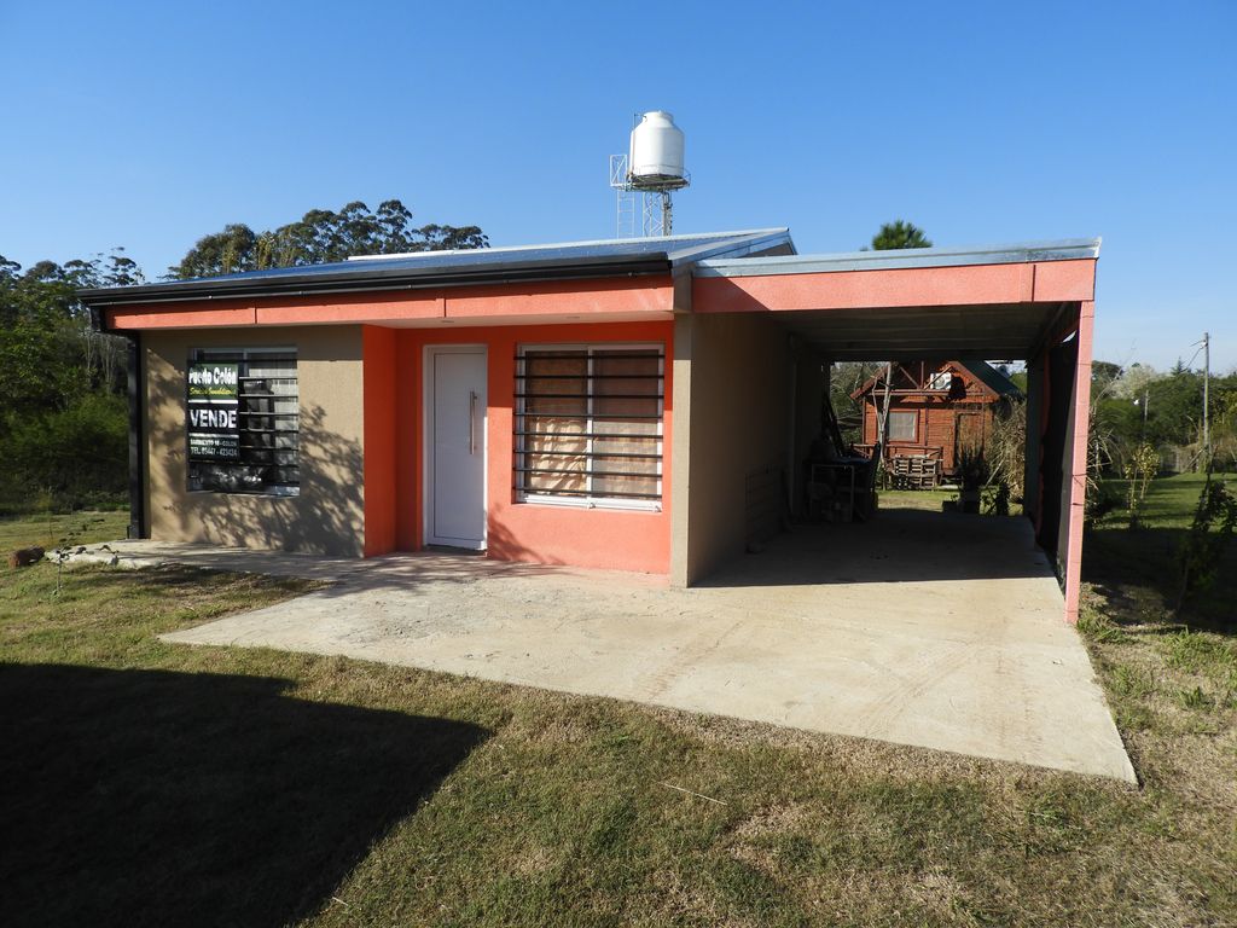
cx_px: 618
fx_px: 858
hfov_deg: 71.6
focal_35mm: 24
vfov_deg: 56.8
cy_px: 464
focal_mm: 4.3
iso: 100
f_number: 3.3
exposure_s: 1/1000
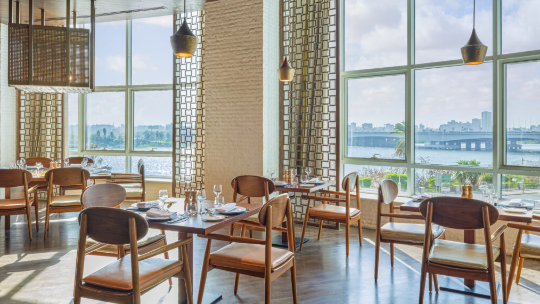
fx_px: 444
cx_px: 268
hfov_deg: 62.6
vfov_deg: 37.7
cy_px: 130
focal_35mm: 31
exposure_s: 1/2
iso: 100
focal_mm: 35
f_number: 10
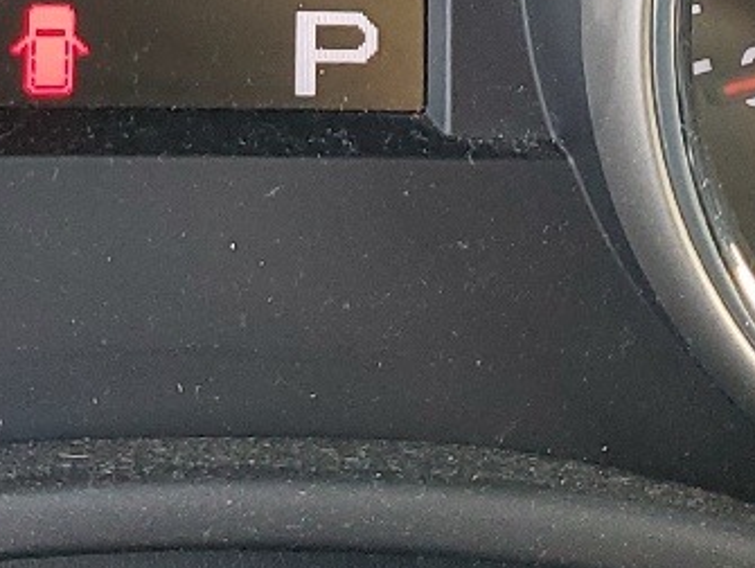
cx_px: 216
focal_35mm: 124
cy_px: -415
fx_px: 2707
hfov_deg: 15.8
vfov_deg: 11.2
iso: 102
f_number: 1.5
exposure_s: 1/60.2
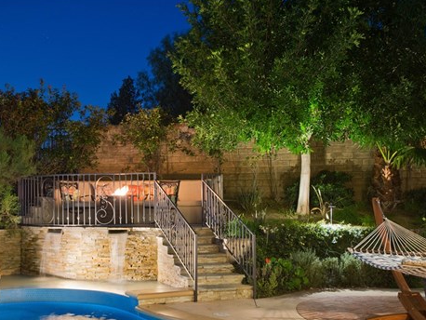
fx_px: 579
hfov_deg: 40.0
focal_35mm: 47
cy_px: 191
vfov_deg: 30.8
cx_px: 144
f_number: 5
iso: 400
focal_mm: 35
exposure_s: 1/1.25
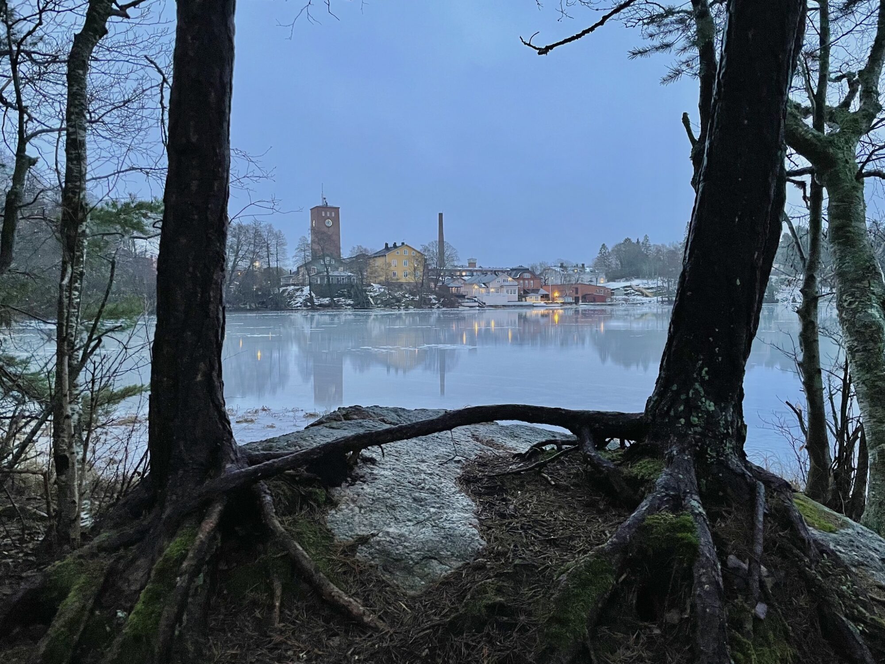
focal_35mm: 26
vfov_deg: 53.1
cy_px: 332
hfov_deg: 67.3
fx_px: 665
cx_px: 442
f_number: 1.6
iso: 640
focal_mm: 4.2
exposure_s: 1/40
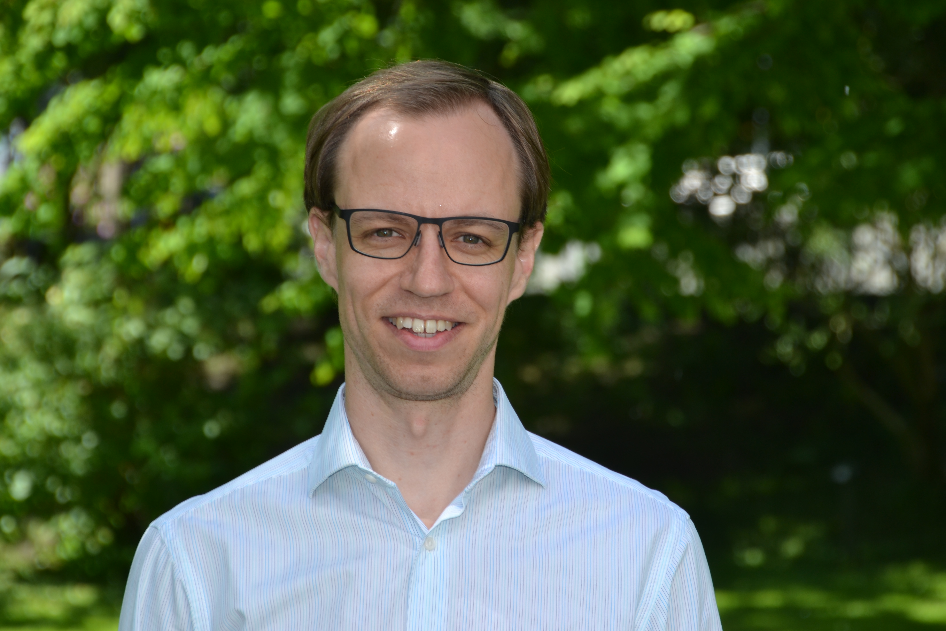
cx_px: 473
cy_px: 316
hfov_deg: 13.7
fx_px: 3941
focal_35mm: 150
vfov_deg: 9.1
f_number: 6
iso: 100
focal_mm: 100
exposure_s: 1/125
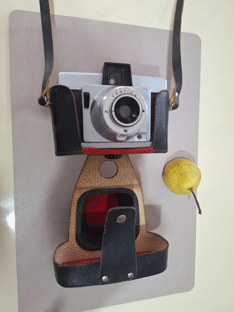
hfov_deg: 58.9
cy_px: 156
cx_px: 117
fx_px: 207
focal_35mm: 23
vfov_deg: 73.9
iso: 250
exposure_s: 1/33
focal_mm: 5.54
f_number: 1.8
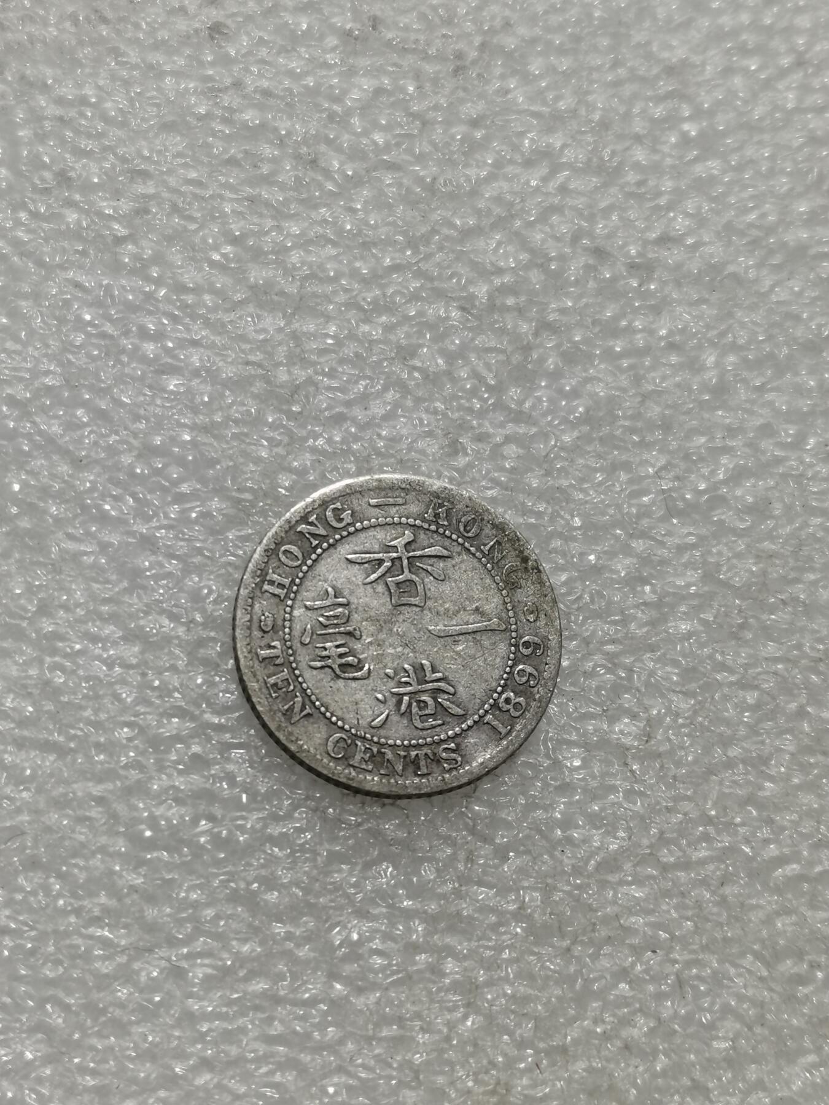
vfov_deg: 27.4
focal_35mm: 71
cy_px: 552
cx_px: 414
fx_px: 2267
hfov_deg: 20.7
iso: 50
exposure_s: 1/100
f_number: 1.8
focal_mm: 5.58
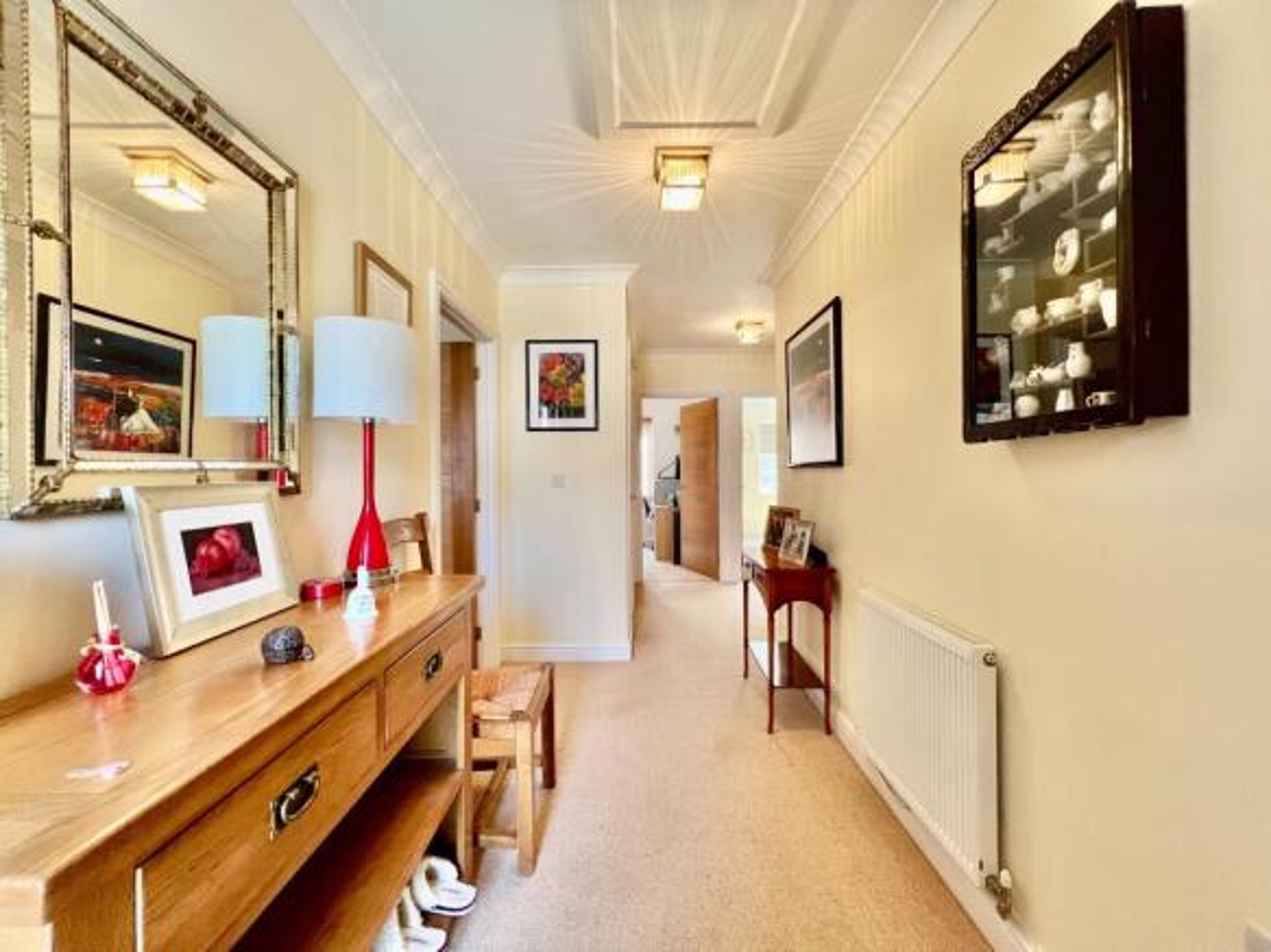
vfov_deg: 89.9
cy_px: 476
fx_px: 477
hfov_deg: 106.2
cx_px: 636
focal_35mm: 13
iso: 160
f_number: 1.8
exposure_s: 1/100
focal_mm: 1.57
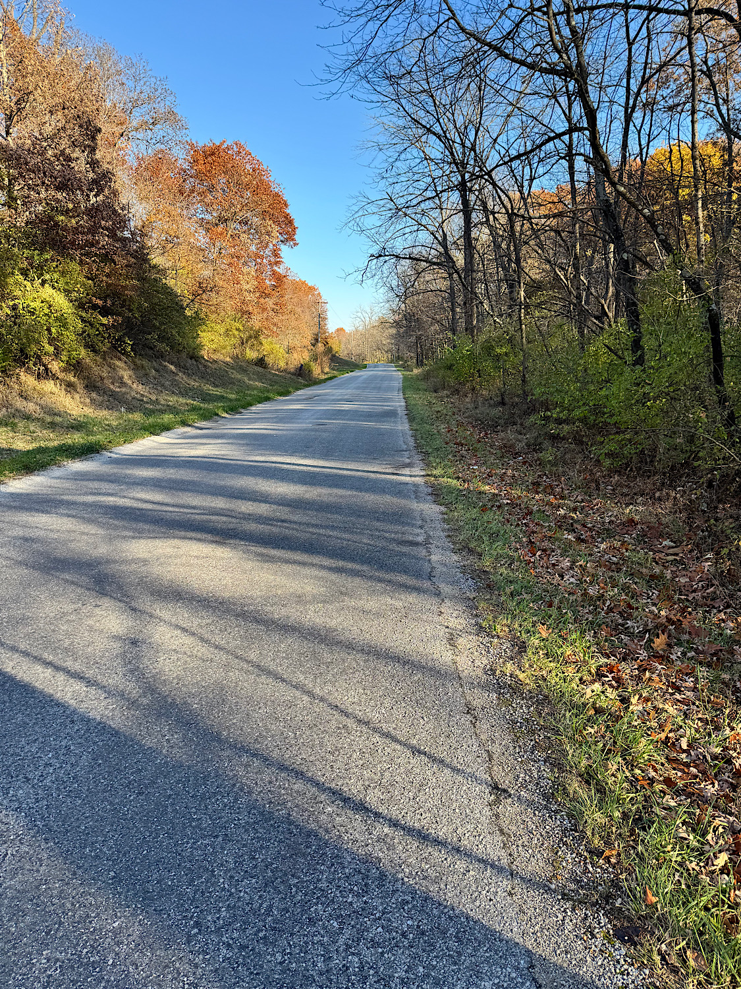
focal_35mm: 24
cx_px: 370
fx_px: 685
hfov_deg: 56.8
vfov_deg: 71.6
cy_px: 494
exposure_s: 1/925
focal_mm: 6.76
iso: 80
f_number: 1.78
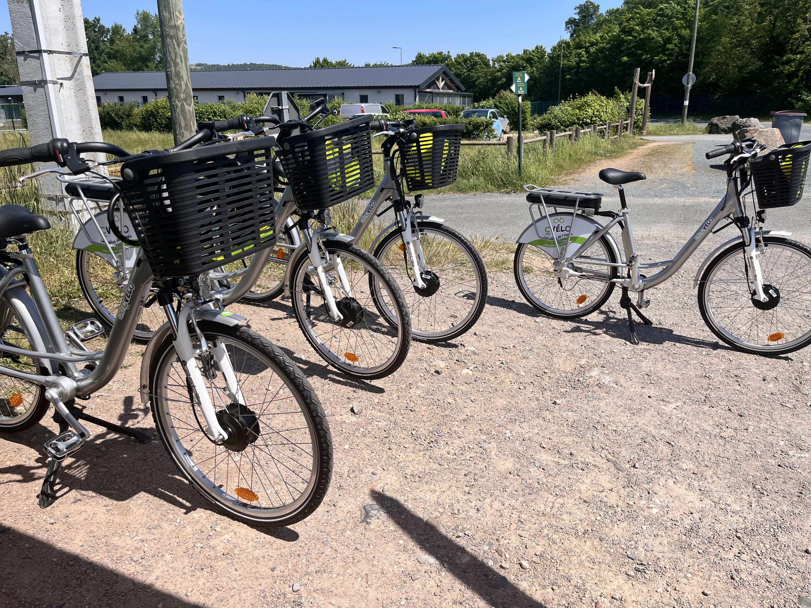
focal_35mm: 26
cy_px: 304
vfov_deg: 53.1
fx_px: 609
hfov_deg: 67.3
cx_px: 406
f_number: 1.6
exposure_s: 1/3623
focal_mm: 5.1
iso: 50
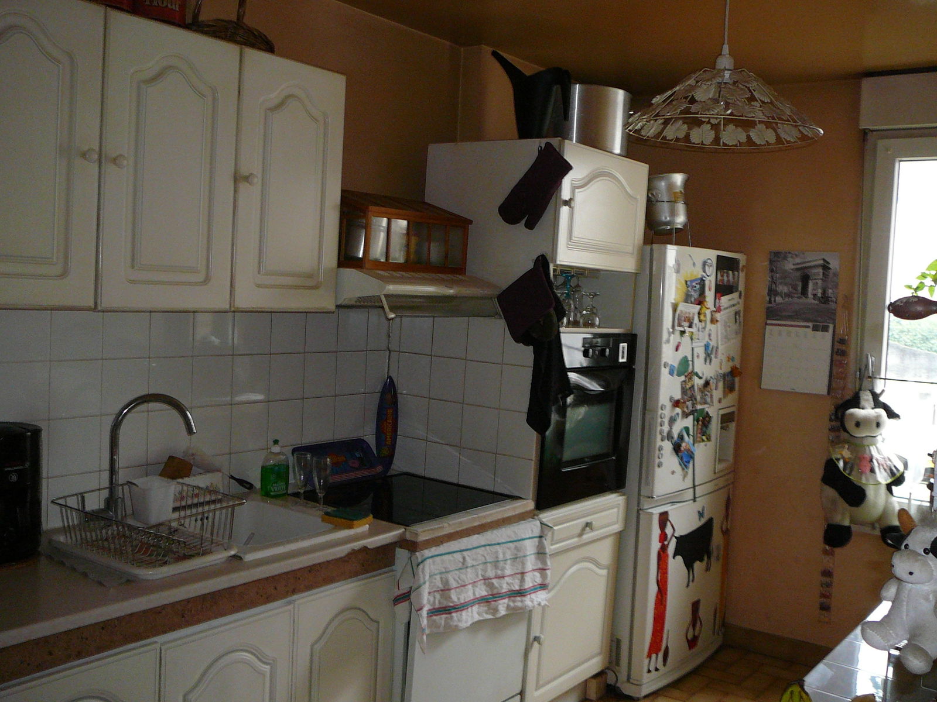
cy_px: 351
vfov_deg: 40.7
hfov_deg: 52.6
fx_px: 947
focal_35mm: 35
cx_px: 468
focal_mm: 5.2
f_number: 2.8
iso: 200
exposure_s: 1/30
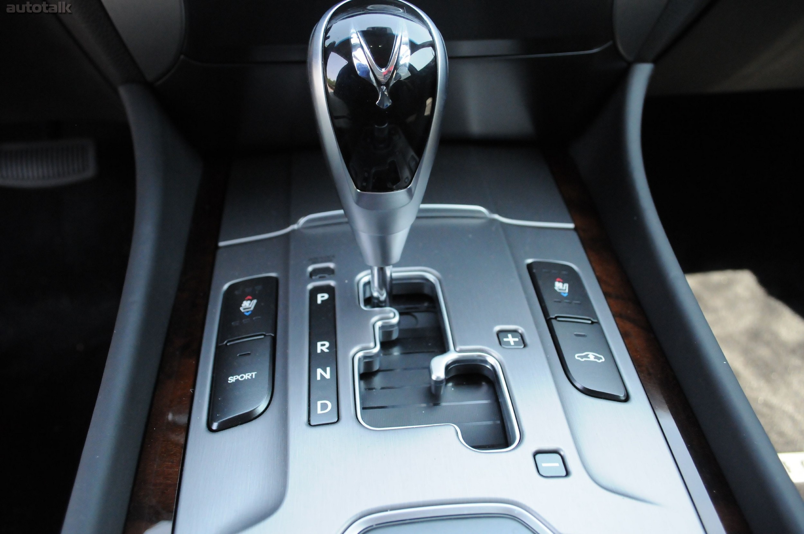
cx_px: 402
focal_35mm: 30
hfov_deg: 62.0
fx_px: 669
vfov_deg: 43.5
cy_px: 267
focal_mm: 20
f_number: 5.6
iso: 2000
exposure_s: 1/500
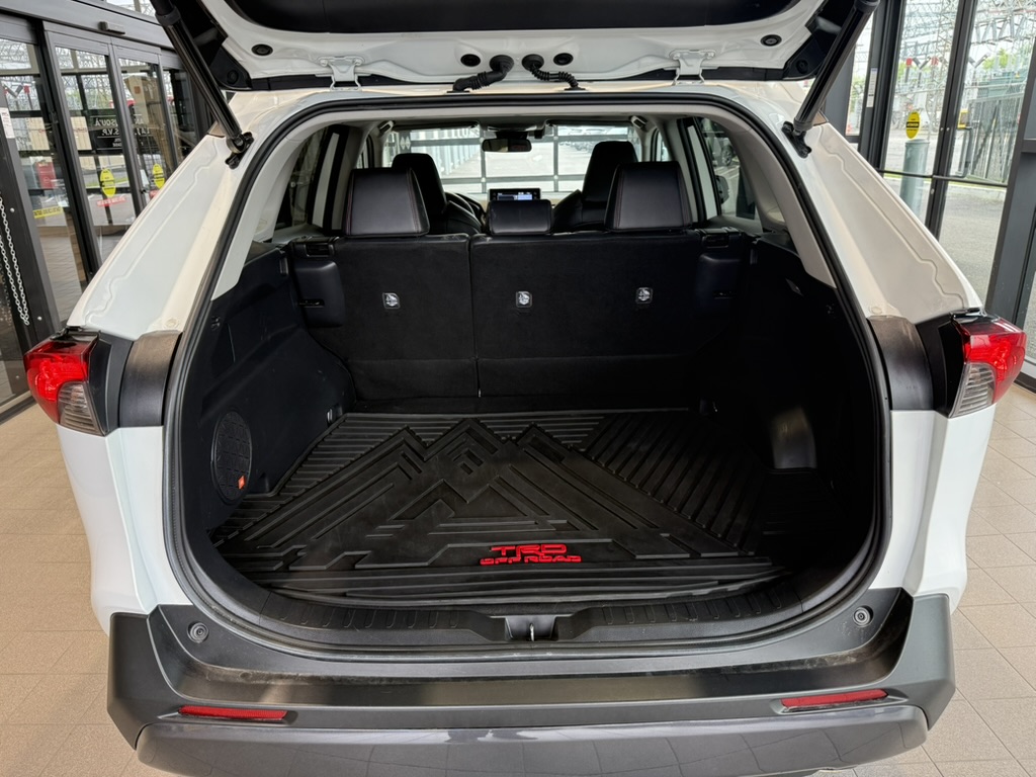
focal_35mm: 24
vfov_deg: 56.8
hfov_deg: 71.6
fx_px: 718
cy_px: 388
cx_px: 518
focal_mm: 6.76
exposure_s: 1/121
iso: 160
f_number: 1.78
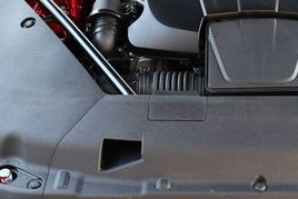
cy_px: 171
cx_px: 246
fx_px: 712
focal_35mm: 86
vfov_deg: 15.8
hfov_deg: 23.2
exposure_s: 1/200
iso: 800
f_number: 3.5
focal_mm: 18
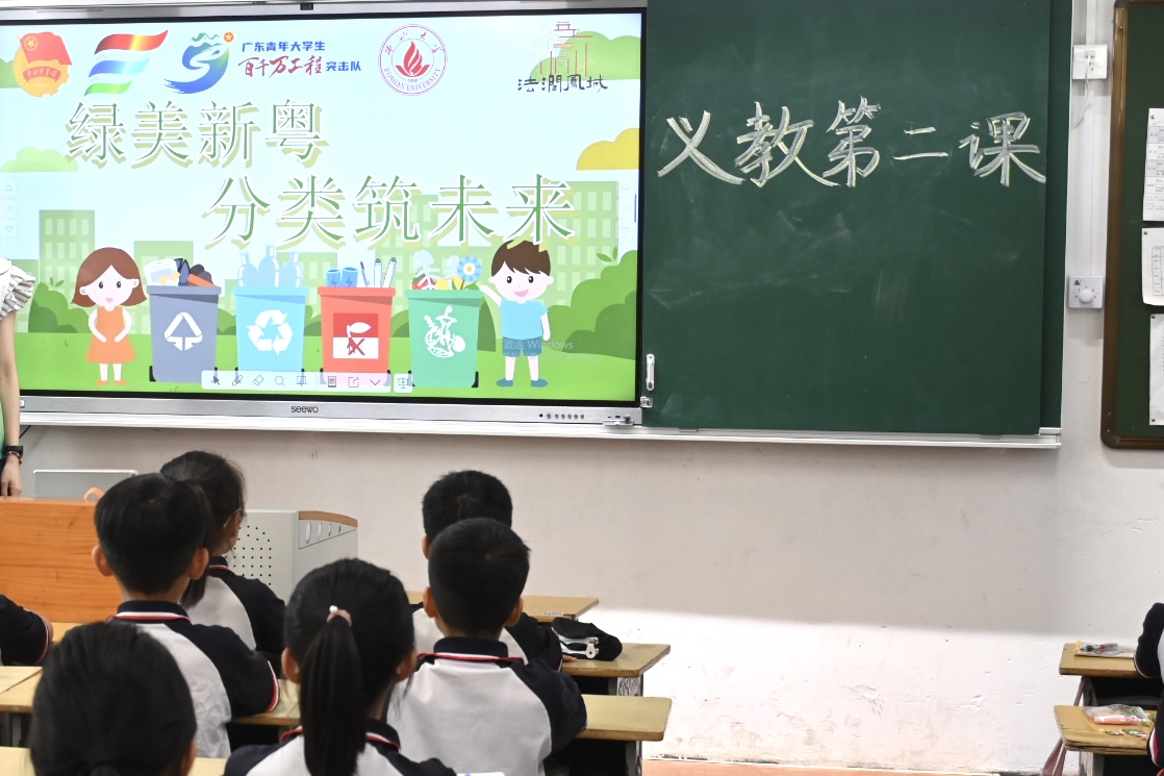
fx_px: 2319
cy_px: 458
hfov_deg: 27.9
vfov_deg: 19.0
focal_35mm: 72
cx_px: 324
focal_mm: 33
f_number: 5.6
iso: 640
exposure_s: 1/80
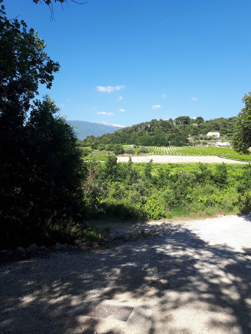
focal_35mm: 27
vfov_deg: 65.3
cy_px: 167
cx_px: 126
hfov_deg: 51.4
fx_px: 261
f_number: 1.9
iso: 40
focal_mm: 3.6
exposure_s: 1/949
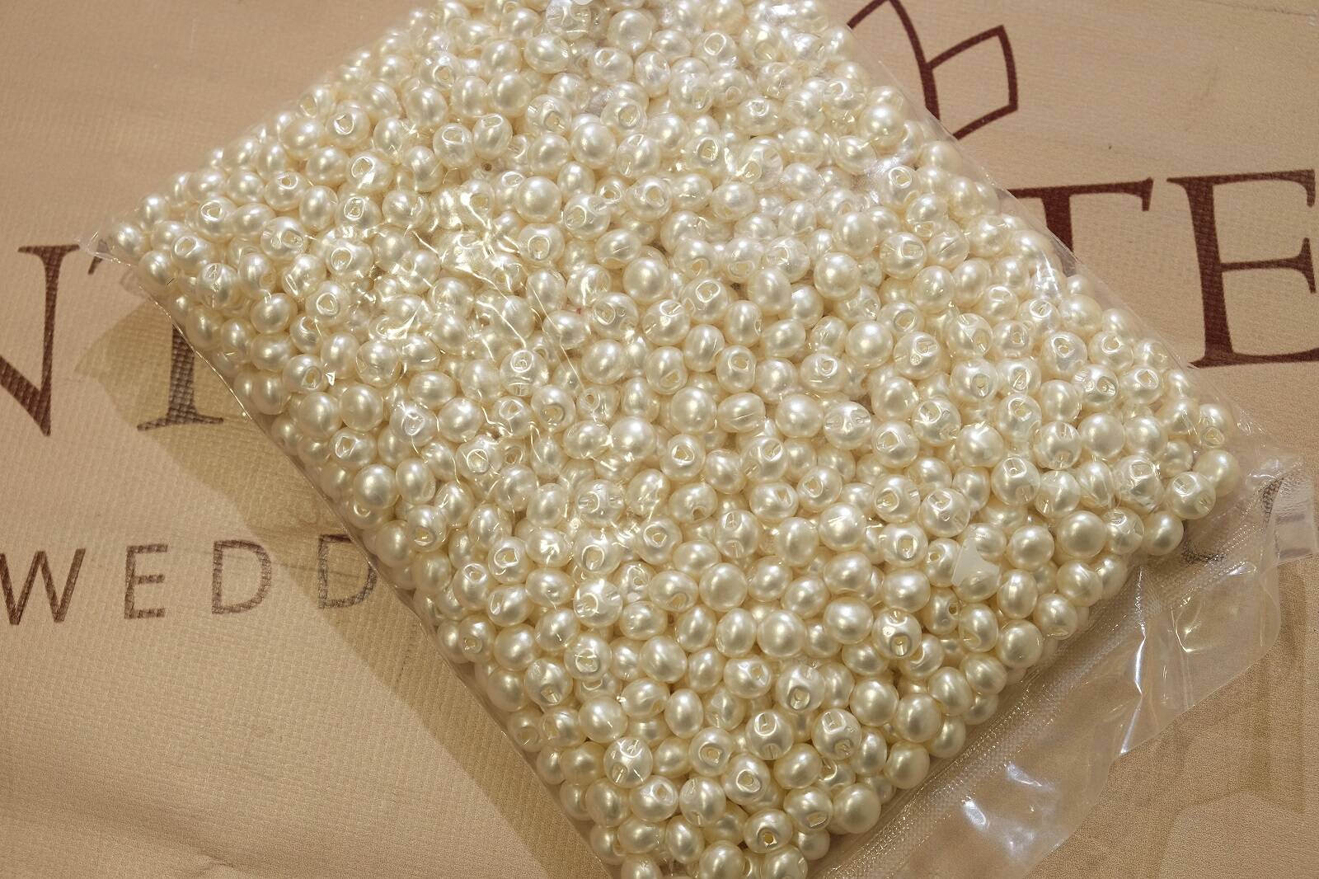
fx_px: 1795
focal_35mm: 49
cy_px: 440
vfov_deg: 27.5
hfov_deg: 40.4
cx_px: 660
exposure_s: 1/125
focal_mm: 32.9
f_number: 5.6
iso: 200
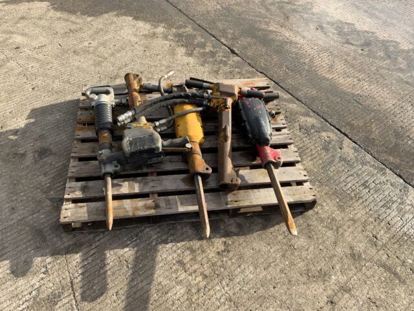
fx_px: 347
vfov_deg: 48.2
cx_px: 207
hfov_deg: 61.7
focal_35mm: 29
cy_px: 156
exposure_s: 1/855
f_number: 1.8
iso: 16
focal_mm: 3
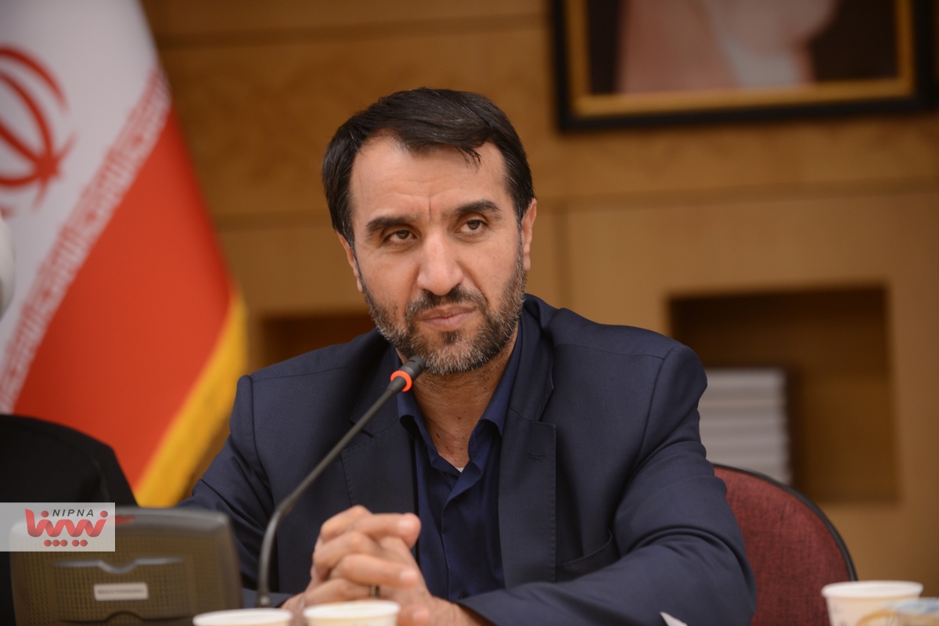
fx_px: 3912
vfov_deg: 9.1
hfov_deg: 13.7
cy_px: 313
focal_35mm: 150
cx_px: 470
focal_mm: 150
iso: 640
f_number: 3.5
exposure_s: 1/100
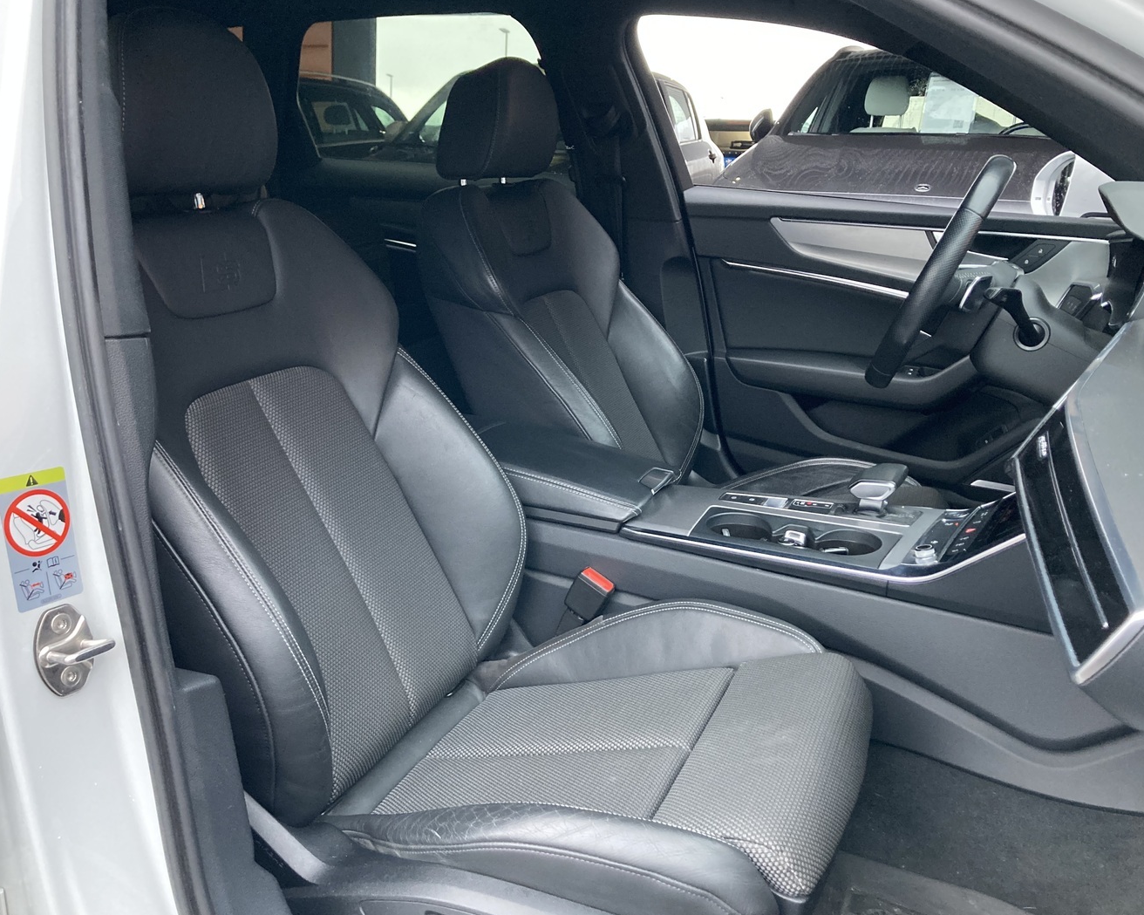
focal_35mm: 30
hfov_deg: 58.7
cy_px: 450
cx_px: 539
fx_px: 1016
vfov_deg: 48.5
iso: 250
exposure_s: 1/50
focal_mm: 3.99
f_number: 1.8
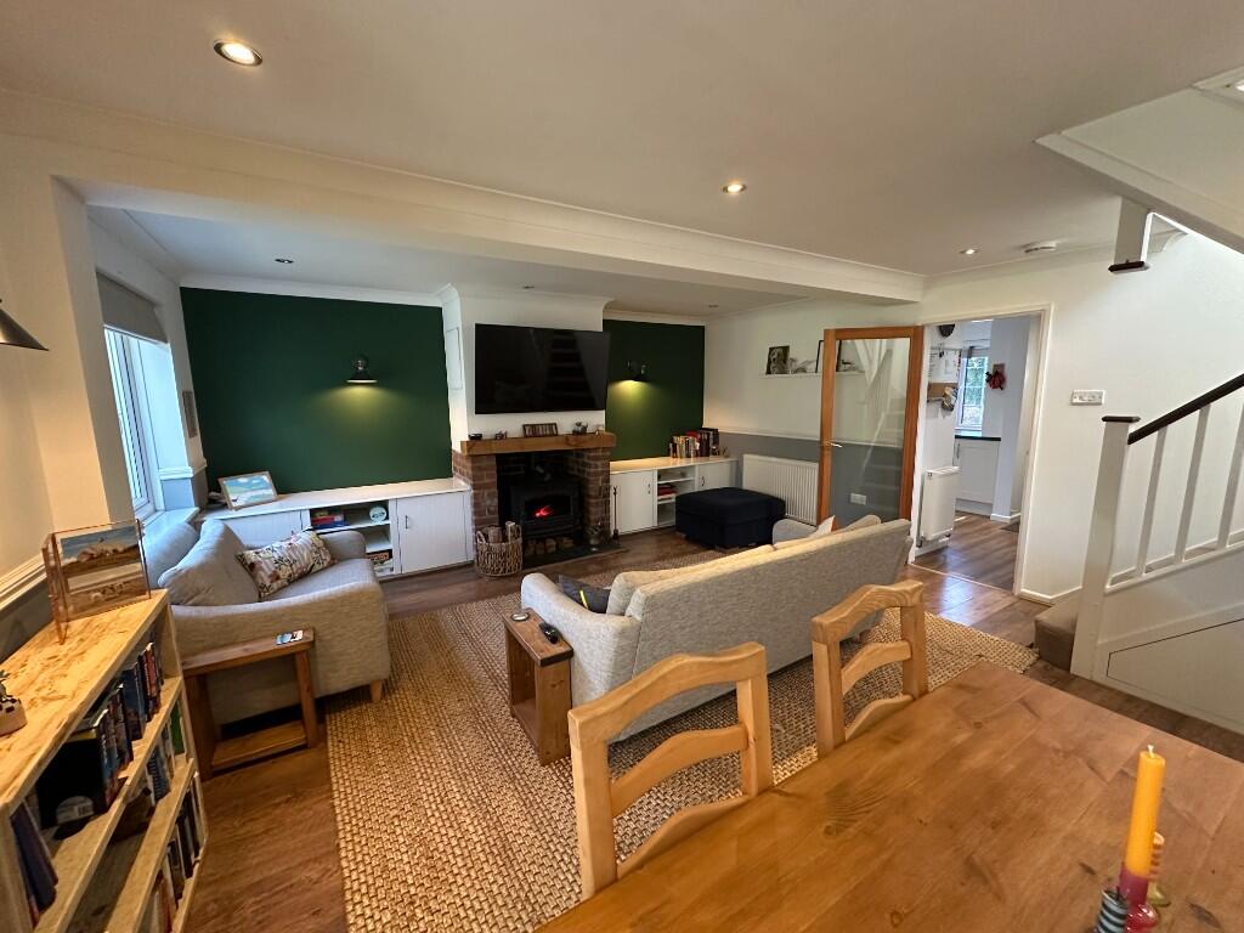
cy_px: 466
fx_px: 503
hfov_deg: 102.1
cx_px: 622
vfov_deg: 85.7
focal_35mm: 14
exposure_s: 1/60
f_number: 2.2
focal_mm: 2.22
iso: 400
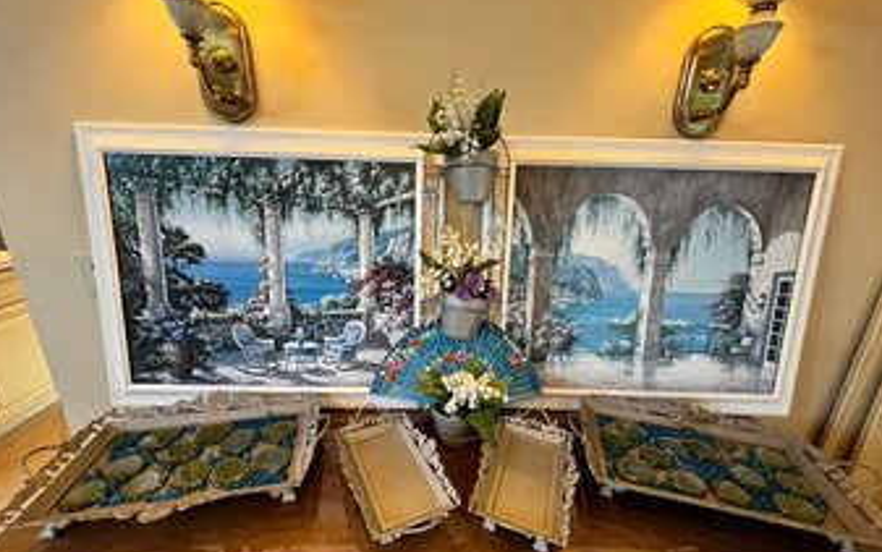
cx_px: 436
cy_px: 300
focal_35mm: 14
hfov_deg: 105.3
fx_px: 337
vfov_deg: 78.5
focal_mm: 1.57
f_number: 1.8
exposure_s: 1/60
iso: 640
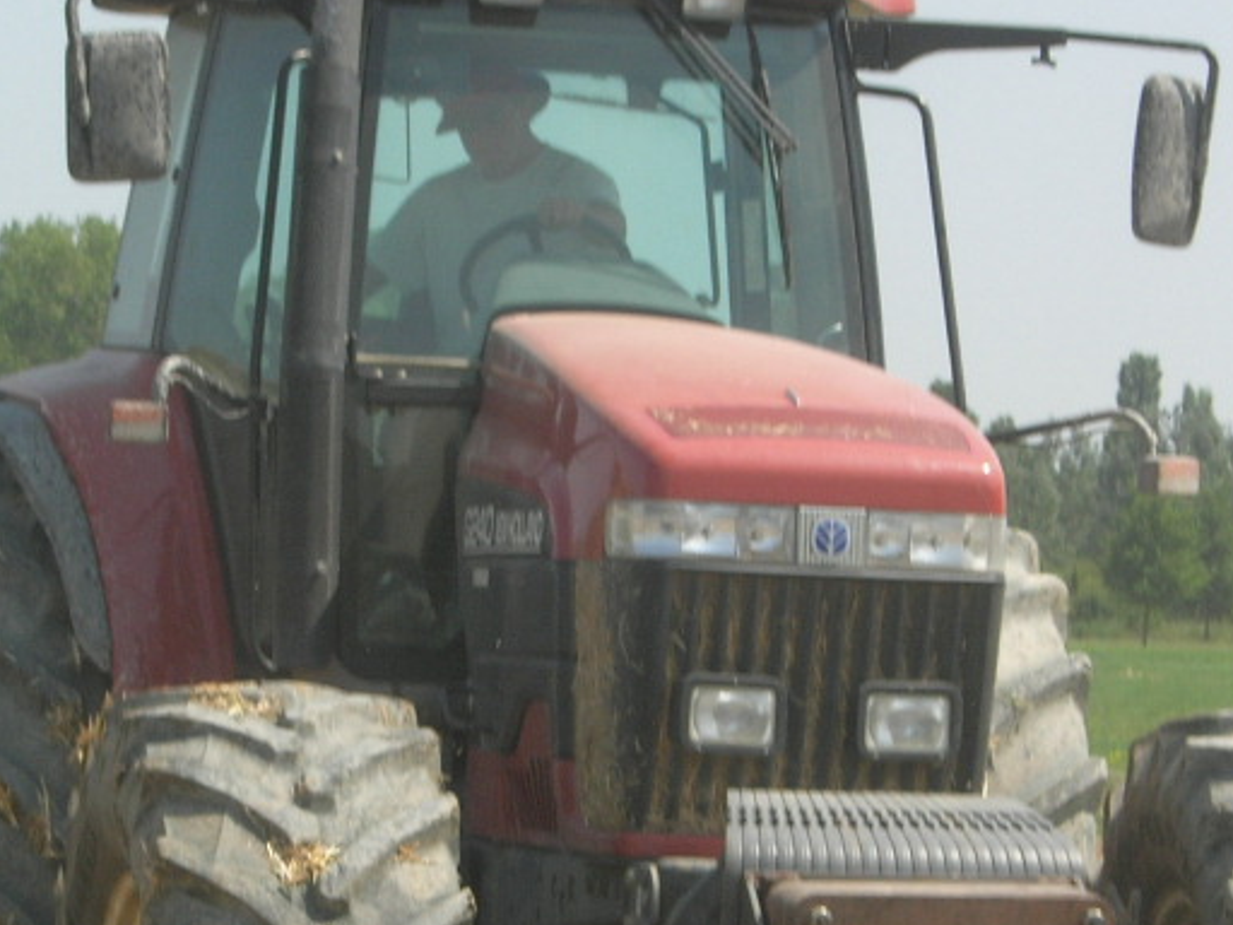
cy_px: 532
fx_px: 8050
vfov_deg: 6.6
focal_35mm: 226
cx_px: 576
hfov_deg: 8.8
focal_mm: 23.4
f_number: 8.2
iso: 64
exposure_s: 1/163
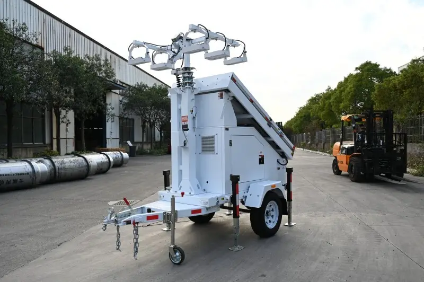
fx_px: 335
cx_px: 212
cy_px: 141
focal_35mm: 28
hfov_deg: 64.6
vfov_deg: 45.6
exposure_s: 1/160
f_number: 4.5
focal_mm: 28.5
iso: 100
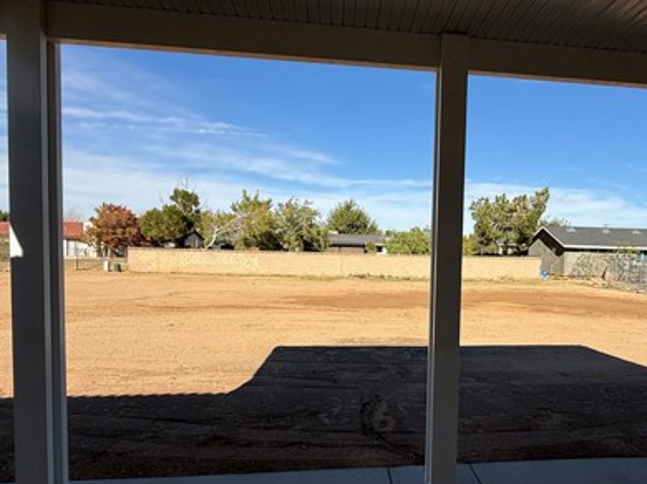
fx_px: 430
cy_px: 269
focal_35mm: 23
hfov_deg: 73.0
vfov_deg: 58.7
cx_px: 393
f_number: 2.2
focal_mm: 2.22
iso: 50
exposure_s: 1/3125
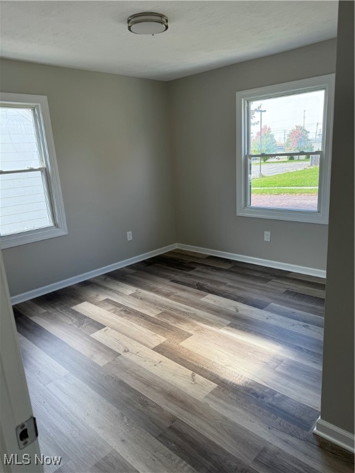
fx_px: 328
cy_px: 236
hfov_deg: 56.8
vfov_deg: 71.6
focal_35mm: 24
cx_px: 178
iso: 64
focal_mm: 6.76
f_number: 1.78
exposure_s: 1/156
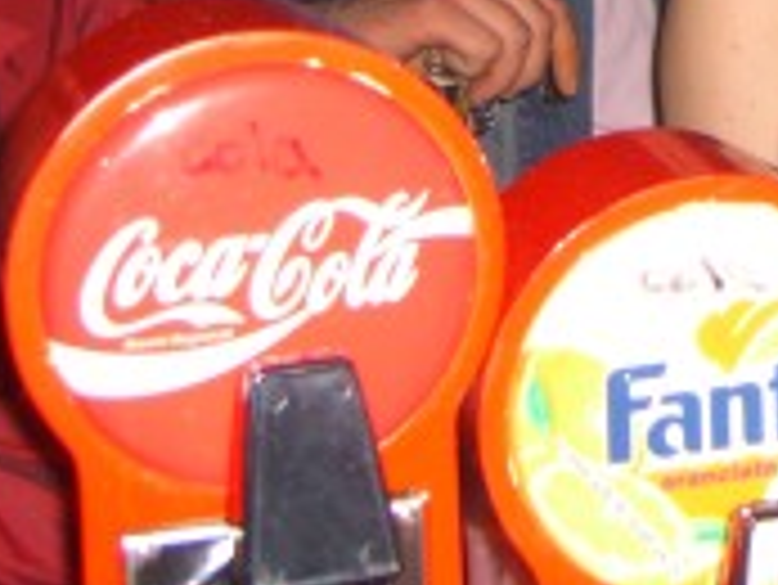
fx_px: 2969
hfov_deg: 14.2
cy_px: -342
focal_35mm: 132
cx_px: 1061
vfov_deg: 10.8
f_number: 2.8
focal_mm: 7.9
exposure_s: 1/60
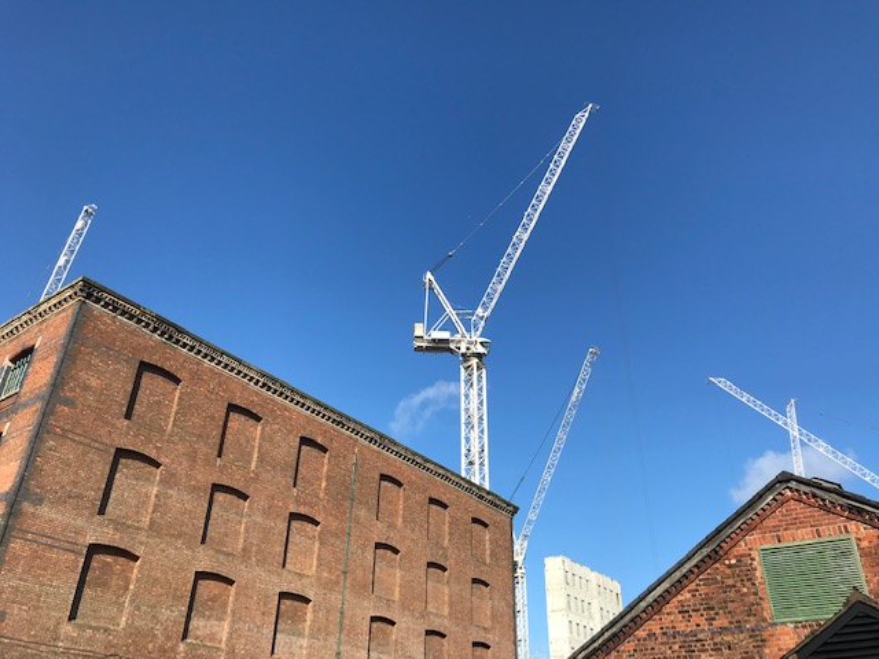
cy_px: 330
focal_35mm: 28
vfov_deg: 49.7
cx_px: 440
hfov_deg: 63.4
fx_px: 711
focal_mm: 3.99
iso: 20
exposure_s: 1/2398
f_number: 1.8
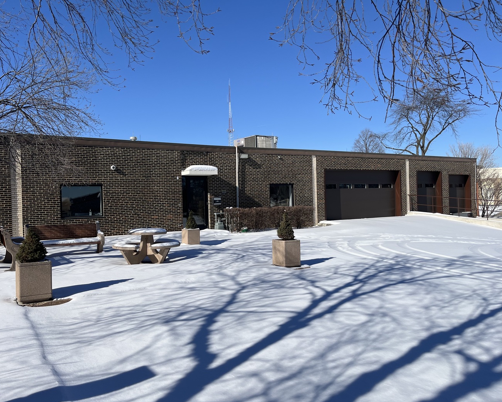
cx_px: 235
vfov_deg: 51.5
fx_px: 416
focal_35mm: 28
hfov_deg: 62.2
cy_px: 201
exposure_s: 1/7353
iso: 50
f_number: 1.6
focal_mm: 5.1
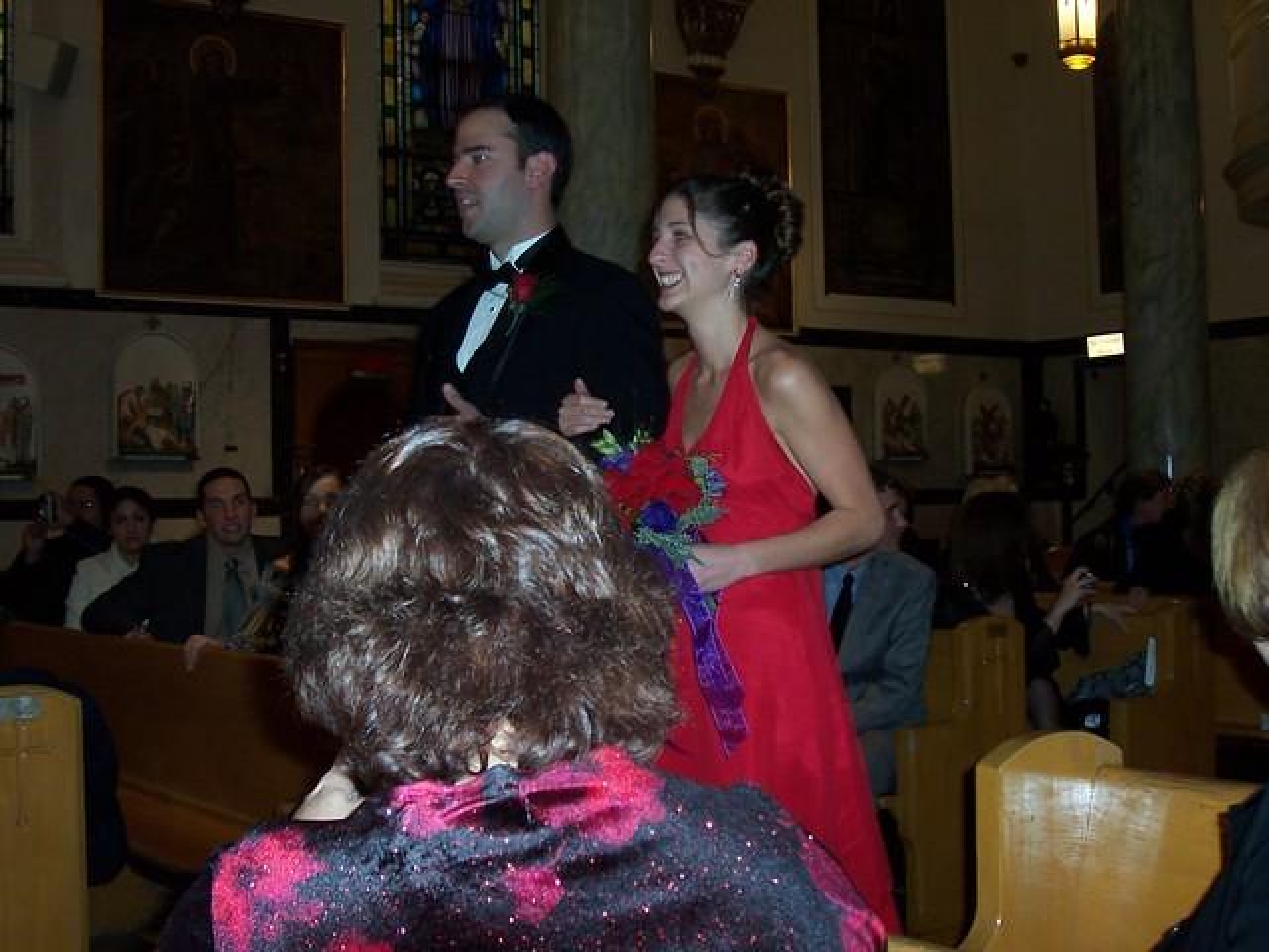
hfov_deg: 41.2
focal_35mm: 46
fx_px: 1686
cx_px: 634
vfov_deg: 31.5
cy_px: 476
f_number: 3
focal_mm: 7
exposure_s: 1/60
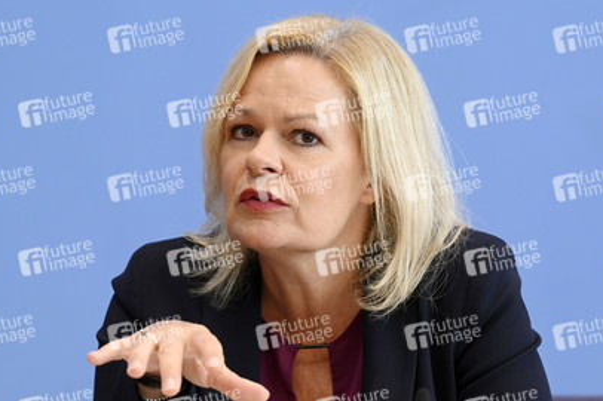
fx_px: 2510
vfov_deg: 9.1
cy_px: 221
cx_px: 314
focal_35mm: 150
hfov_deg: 13.7
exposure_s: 1/640
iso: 3200
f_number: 5.6
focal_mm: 135
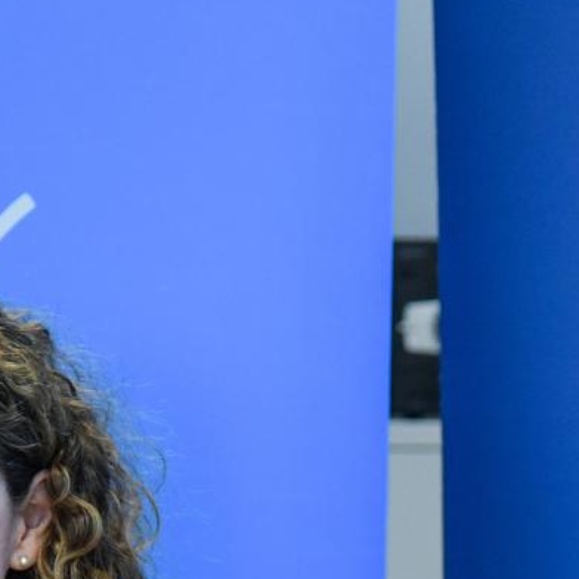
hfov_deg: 5.0
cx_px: 533
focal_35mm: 347
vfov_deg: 5.0
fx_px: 6567
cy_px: 774
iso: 1600
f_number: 4
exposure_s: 1/200
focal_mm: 100
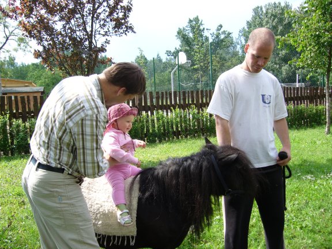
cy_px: 124
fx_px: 336
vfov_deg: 40.7
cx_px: 166
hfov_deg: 52.6
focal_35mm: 35
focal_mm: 5.8
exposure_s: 1/320
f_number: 2.8
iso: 64
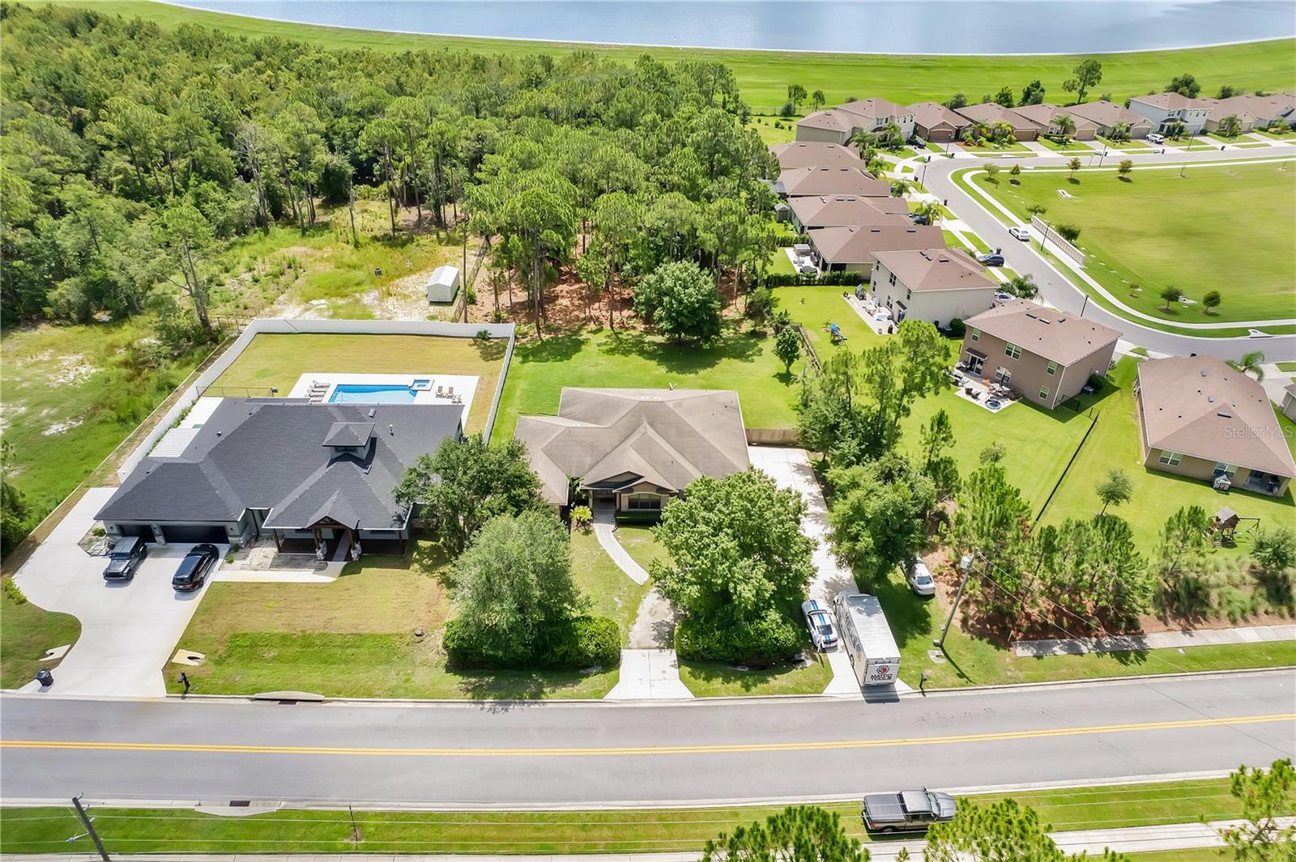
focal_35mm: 22
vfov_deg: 57.2
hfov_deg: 78.6
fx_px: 792
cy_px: 431
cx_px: 648
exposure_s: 1/2000
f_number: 2.8
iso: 110
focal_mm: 8.38
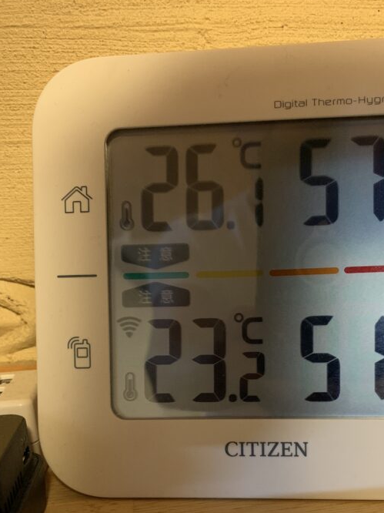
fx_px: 592
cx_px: 219
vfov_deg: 45.5
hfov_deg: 35.9
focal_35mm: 40
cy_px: 373
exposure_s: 1/30
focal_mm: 4.25
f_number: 1.8
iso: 400
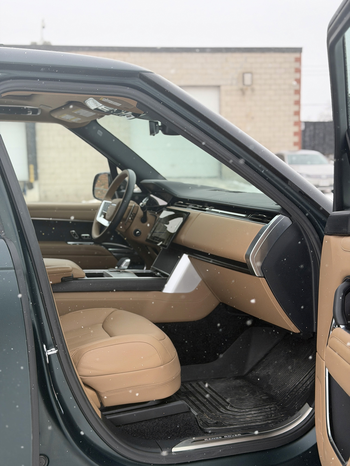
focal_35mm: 48
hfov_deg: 30.3
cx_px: 175
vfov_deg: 39.7
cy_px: 233
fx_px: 647
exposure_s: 1/1027
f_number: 1.78
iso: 100
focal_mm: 6.76
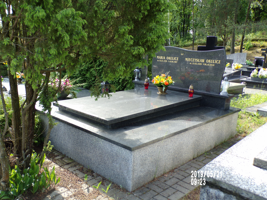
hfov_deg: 56.8
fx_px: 247
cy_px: 100
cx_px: 134
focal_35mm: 32
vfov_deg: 44.2
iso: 80
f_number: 3.2
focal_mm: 5.8
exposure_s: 1/170
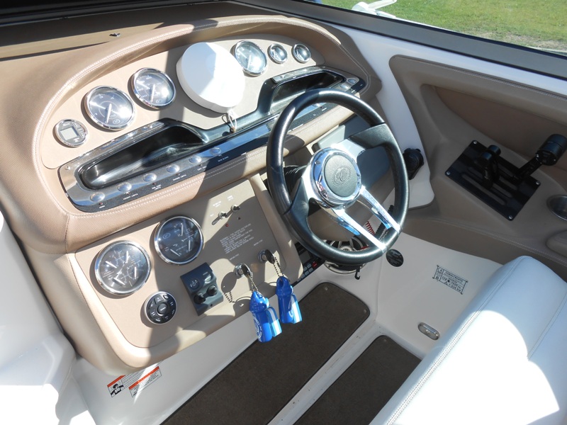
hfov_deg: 67.3
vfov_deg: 53.1
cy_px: 212
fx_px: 426
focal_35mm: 26
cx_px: 284
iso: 80
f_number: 3.5
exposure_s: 1/400
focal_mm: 4.6
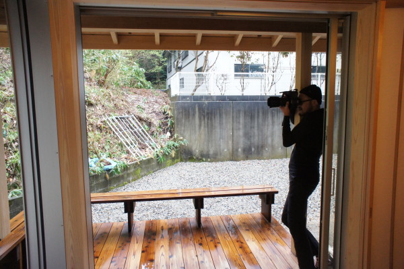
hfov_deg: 73.8
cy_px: 134
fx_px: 269
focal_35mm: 24
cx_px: 202
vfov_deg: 53.1
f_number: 9
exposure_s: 1/20
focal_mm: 16
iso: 1600
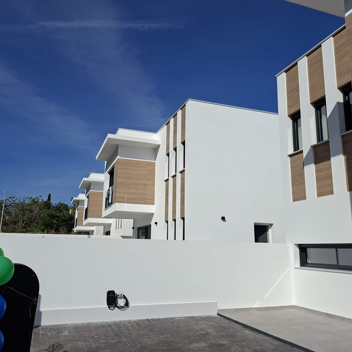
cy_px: 181
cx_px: 163
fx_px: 322
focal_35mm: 28
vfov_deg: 57.3
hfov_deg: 57.2
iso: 50
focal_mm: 5.54
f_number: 1.8
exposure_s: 1/4566
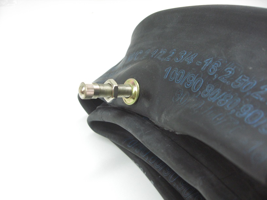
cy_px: 100
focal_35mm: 38
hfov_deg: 49.0
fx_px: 293
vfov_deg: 37.7
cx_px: 134
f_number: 2.7
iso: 200
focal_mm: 6.2
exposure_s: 1/100
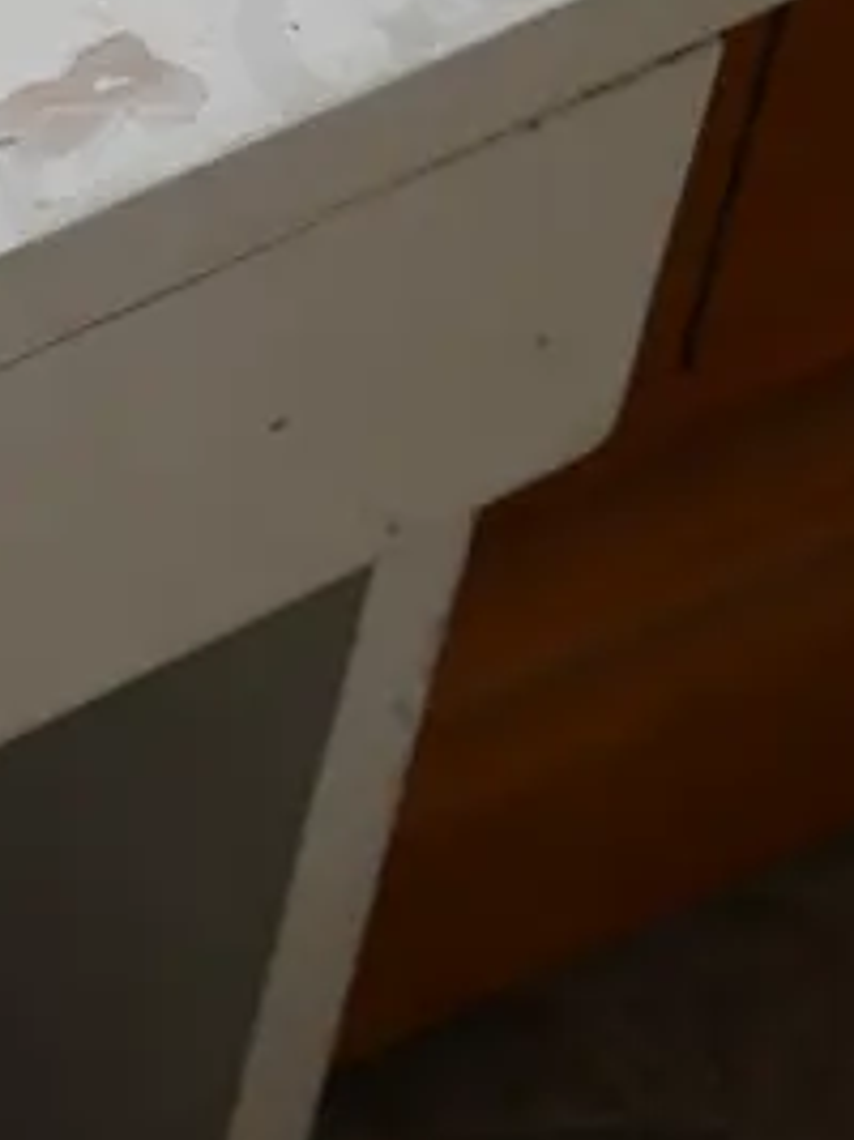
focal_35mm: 192
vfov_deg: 10.3
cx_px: -760
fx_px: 6321
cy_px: 848
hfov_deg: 7.5
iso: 250
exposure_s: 1/60
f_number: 5.3
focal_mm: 25
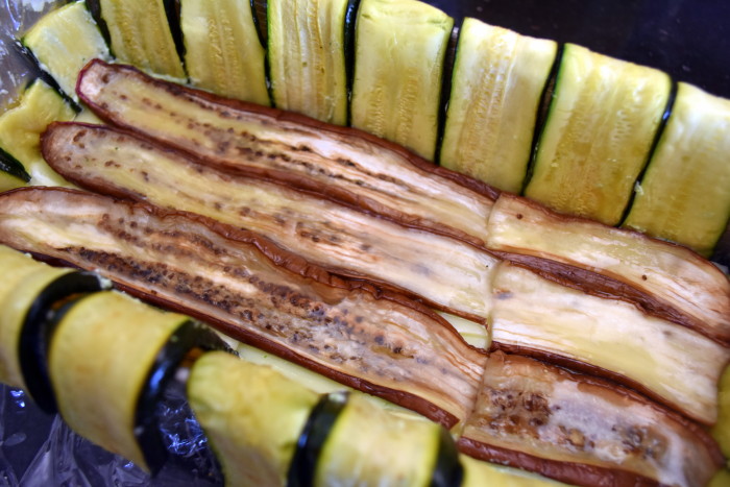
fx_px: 608
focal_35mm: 30
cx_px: 365
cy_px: 244
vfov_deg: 43.6
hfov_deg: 61.9
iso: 800
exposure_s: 1/80
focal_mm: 20
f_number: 4.5
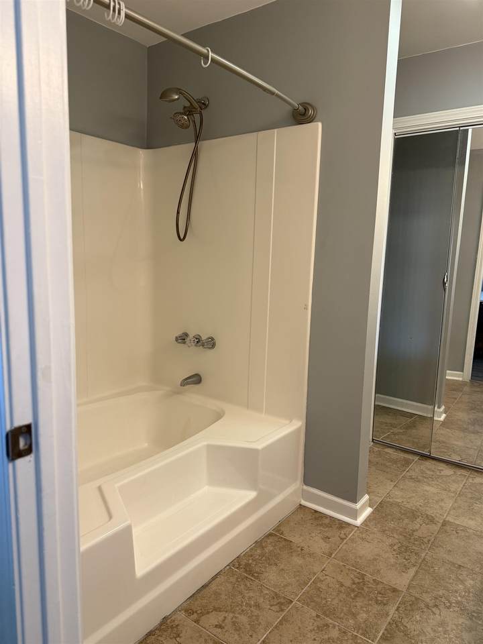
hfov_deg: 56.8
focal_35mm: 24
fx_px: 446
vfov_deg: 71.6
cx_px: 242
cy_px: 322
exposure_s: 1/60
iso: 200
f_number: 1.78
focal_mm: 6.76
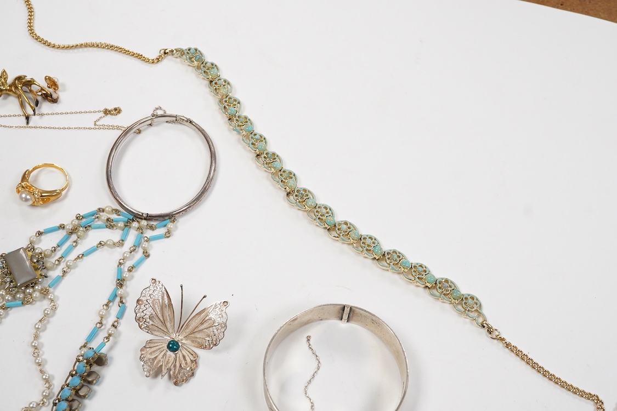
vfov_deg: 29.9
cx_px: 308
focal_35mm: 45
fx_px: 771
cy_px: 206
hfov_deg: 43.6
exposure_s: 1/160
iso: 2500
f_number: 13
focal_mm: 30
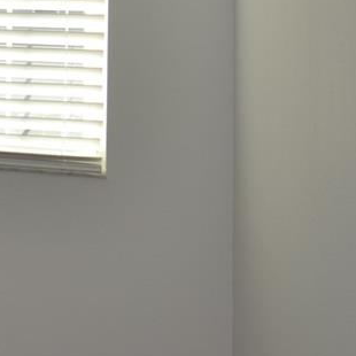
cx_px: -279
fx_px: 1070
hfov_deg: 16.1
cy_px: -73
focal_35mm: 92
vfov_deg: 17.9
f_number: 4
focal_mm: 14
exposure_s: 1/125
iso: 110
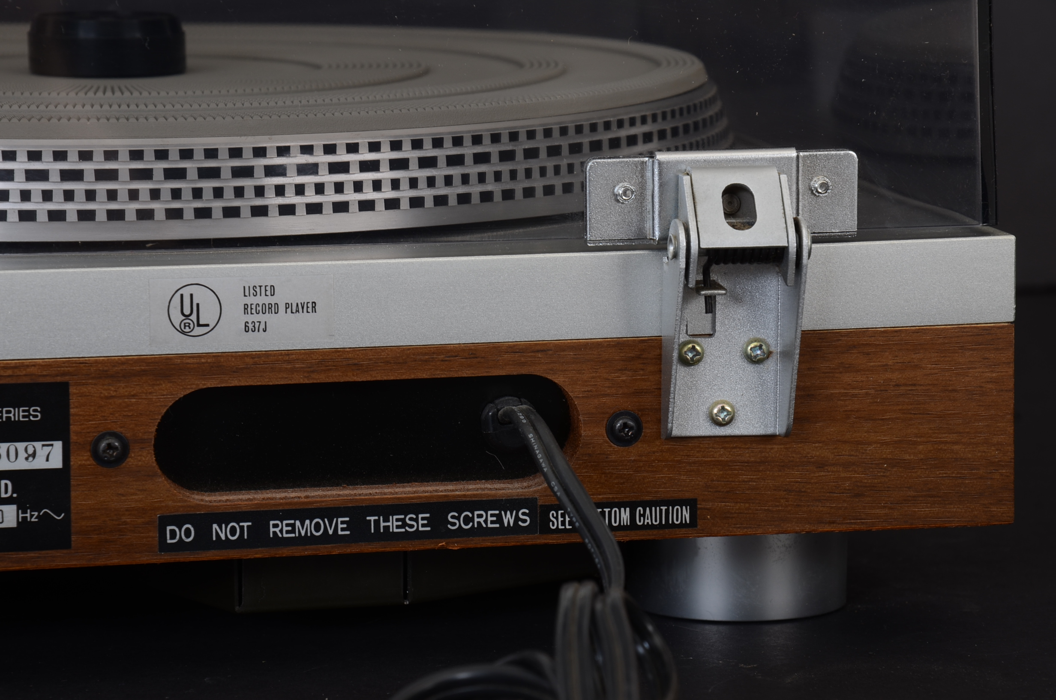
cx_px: 528
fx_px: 4610
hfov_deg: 13.1
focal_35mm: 158
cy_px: 350
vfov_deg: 8.7
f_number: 13
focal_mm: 105
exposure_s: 1/160
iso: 125
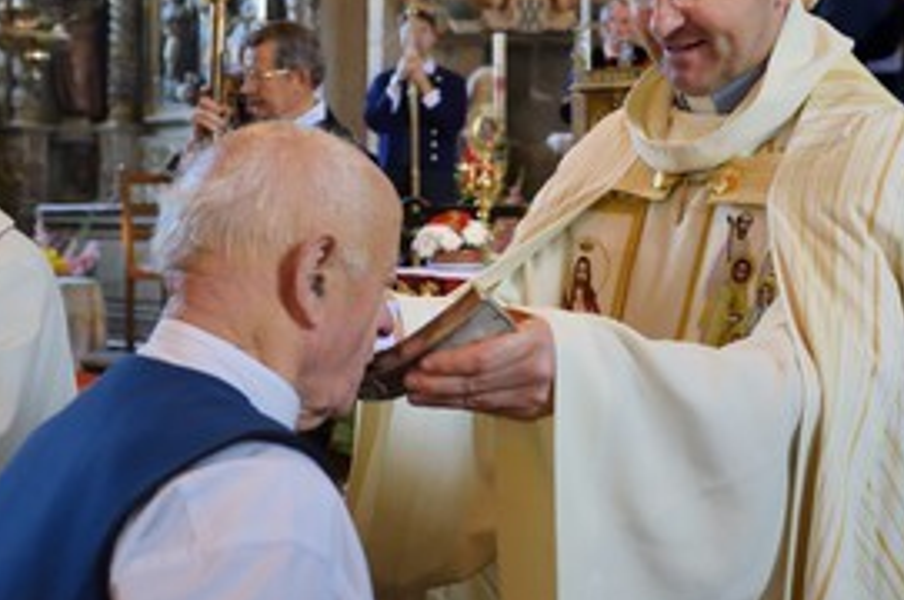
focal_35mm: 45
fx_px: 1129
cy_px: 230
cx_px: 460
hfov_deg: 43.6
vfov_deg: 29.7
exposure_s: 1/60
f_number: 3.5
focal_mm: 29
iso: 1600
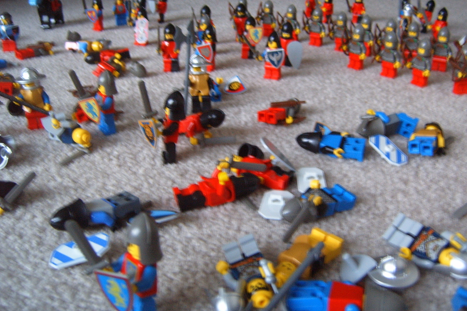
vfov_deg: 34.2
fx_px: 506
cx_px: 236
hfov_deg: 49.5
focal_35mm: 39
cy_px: 145
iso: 141
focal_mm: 6.2
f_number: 2.9
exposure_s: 1/6
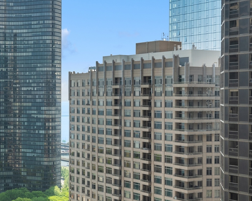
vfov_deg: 20.2
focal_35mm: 76
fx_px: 567
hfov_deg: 24.4
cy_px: 87
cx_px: 26
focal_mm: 35
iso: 200
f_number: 8
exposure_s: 1/800
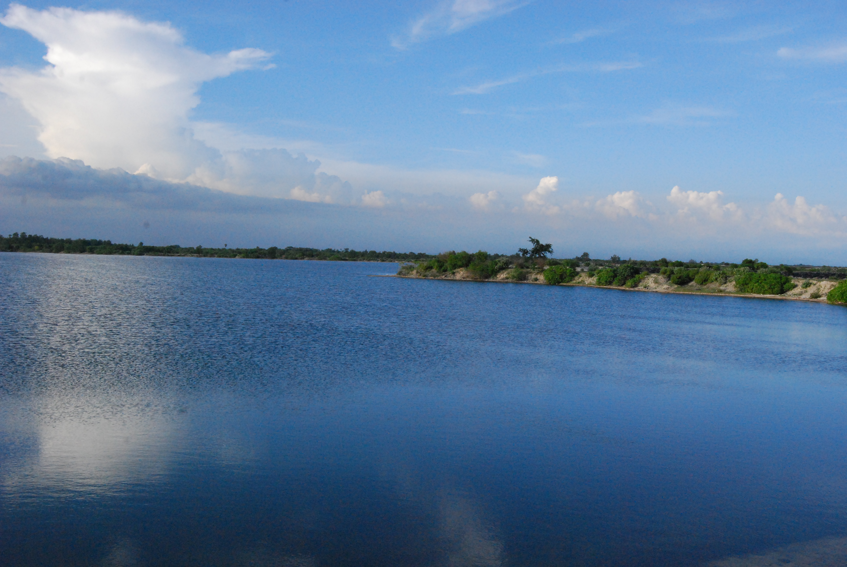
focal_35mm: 42
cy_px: 284
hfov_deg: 46.3
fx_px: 989
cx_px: 424
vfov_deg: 32.0
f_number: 14
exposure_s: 1/800
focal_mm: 28
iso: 1600
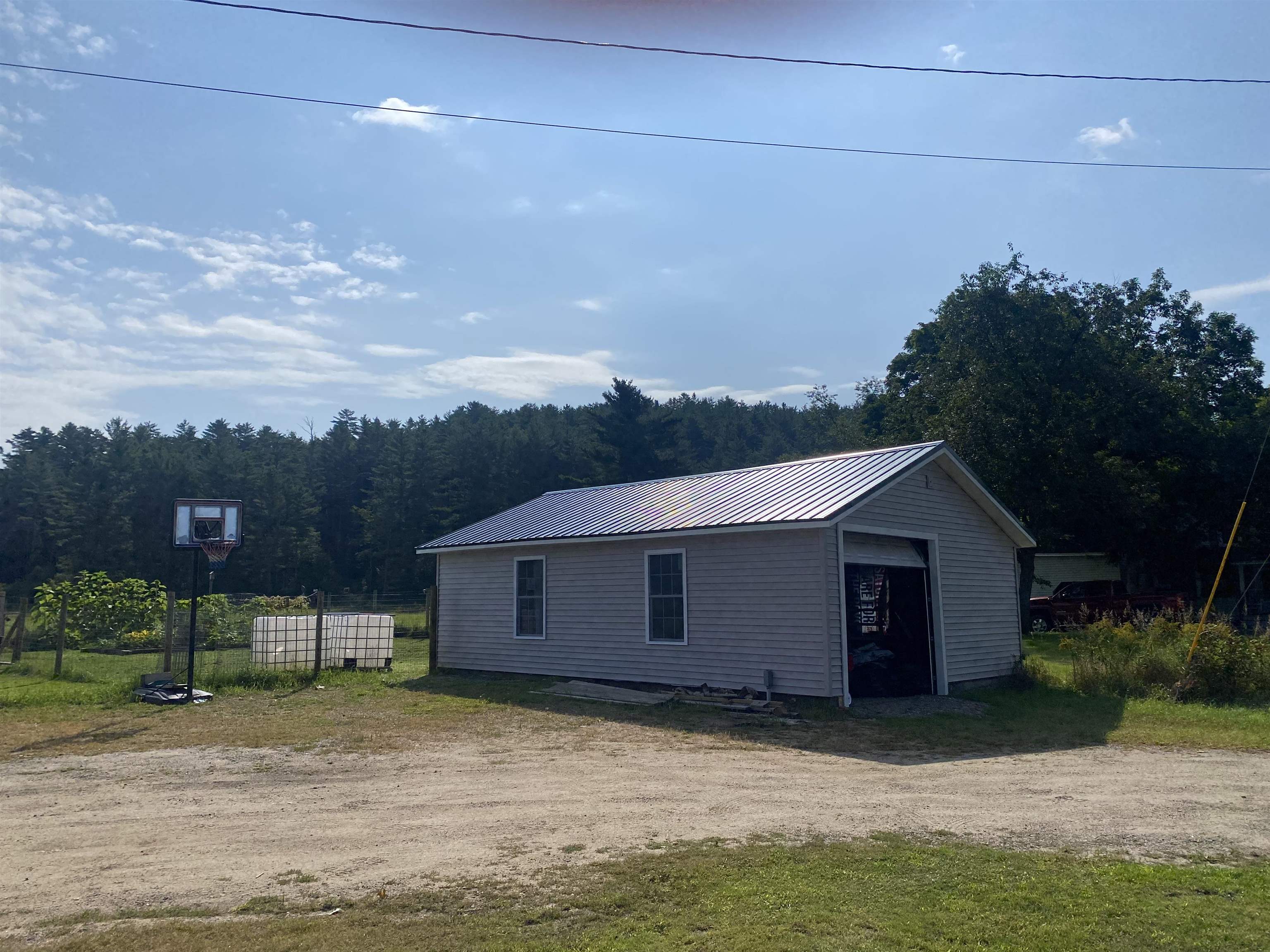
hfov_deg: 67.3
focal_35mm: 26
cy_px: 476
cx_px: 635
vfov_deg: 53.1
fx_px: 954
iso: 32
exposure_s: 1/10417
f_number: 1.8
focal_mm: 4.25
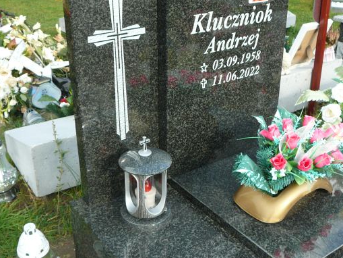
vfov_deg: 32.9
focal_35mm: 44
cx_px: 181
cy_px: 126
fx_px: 436
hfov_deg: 42.9
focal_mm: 5.2
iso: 80
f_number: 2.8
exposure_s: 1/200
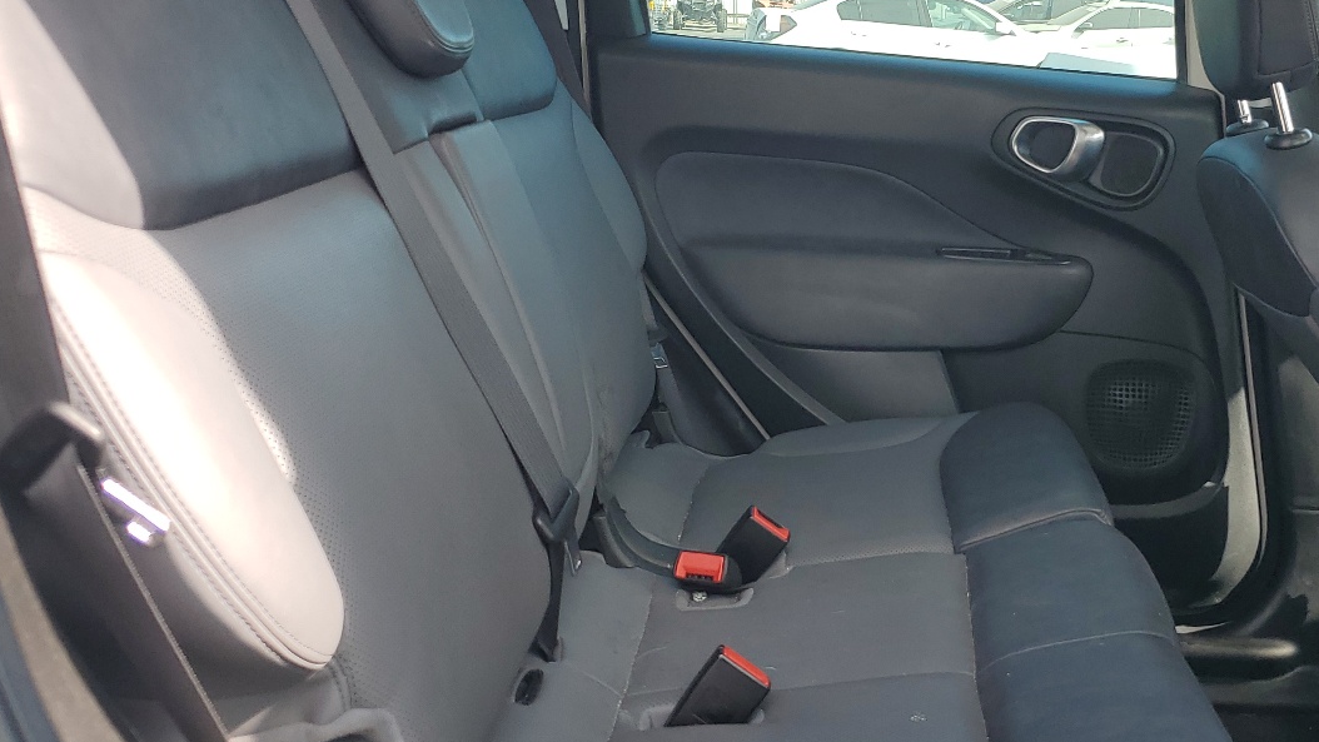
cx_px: 960
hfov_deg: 46.0
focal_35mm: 43
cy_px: 360
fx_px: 1504
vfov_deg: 27.7
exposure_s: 1/588
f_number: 1.5
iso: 50
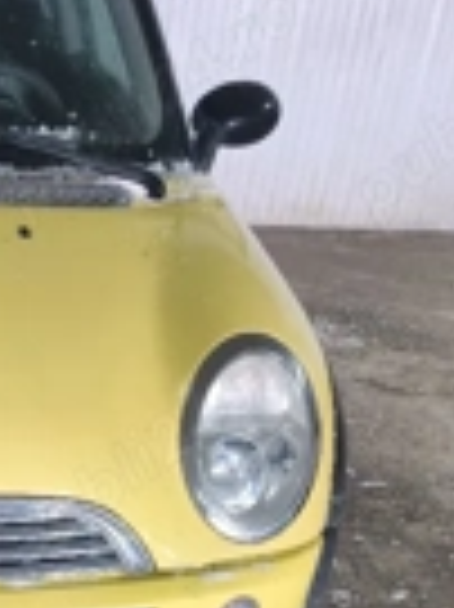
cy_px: 860
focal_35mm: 68
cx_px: -108
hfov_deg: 20.1
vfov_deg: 23.9
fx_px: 1191
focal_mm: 6.18
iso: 1000
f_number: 1.65
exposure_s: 1/33.3
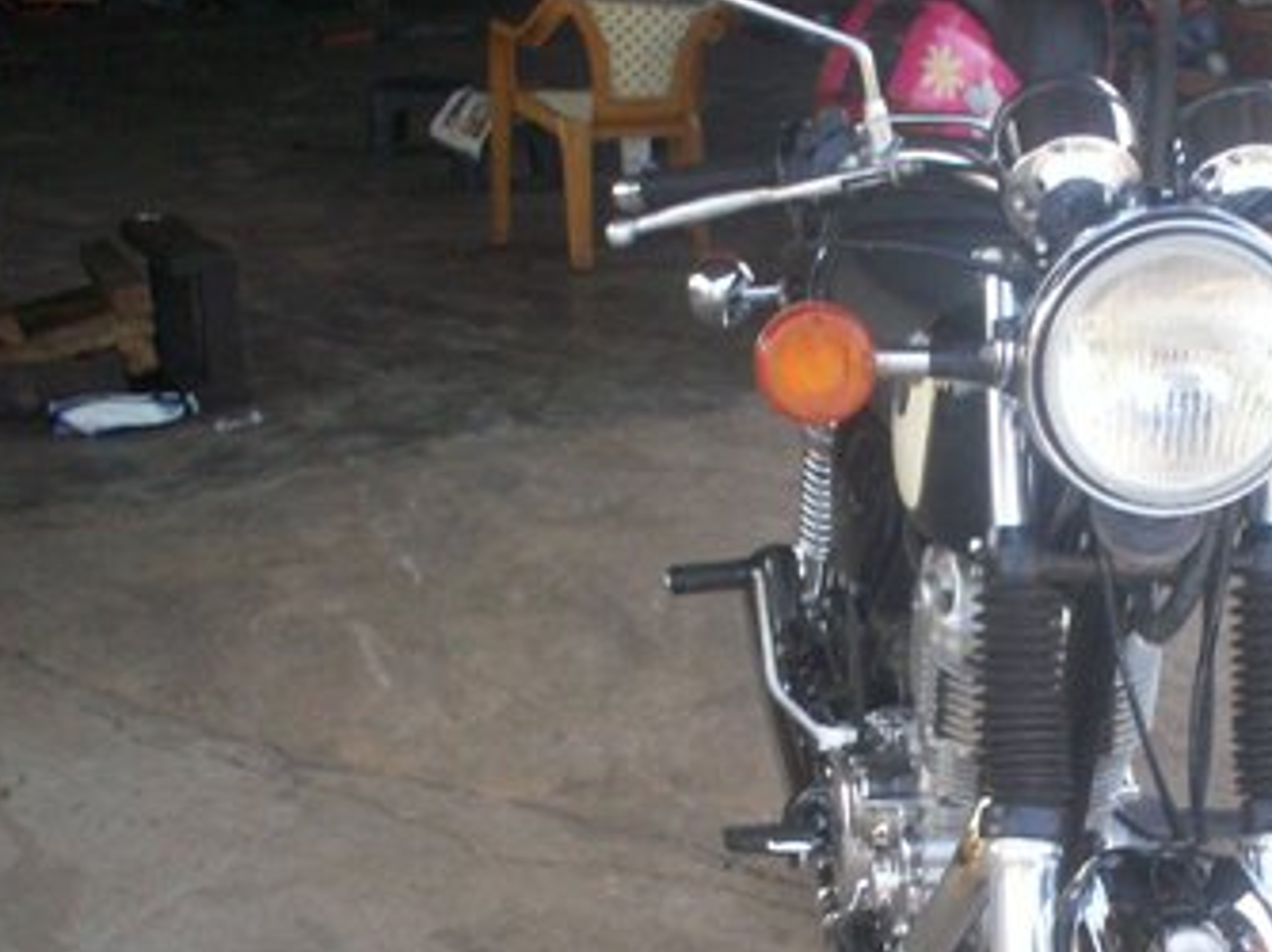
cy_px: 777
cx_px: 1116
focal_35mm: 69
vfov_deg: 21.0
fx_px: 2534
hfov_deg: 27.3
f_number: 4.5
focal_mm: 6
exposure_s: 1/71.8
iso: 140
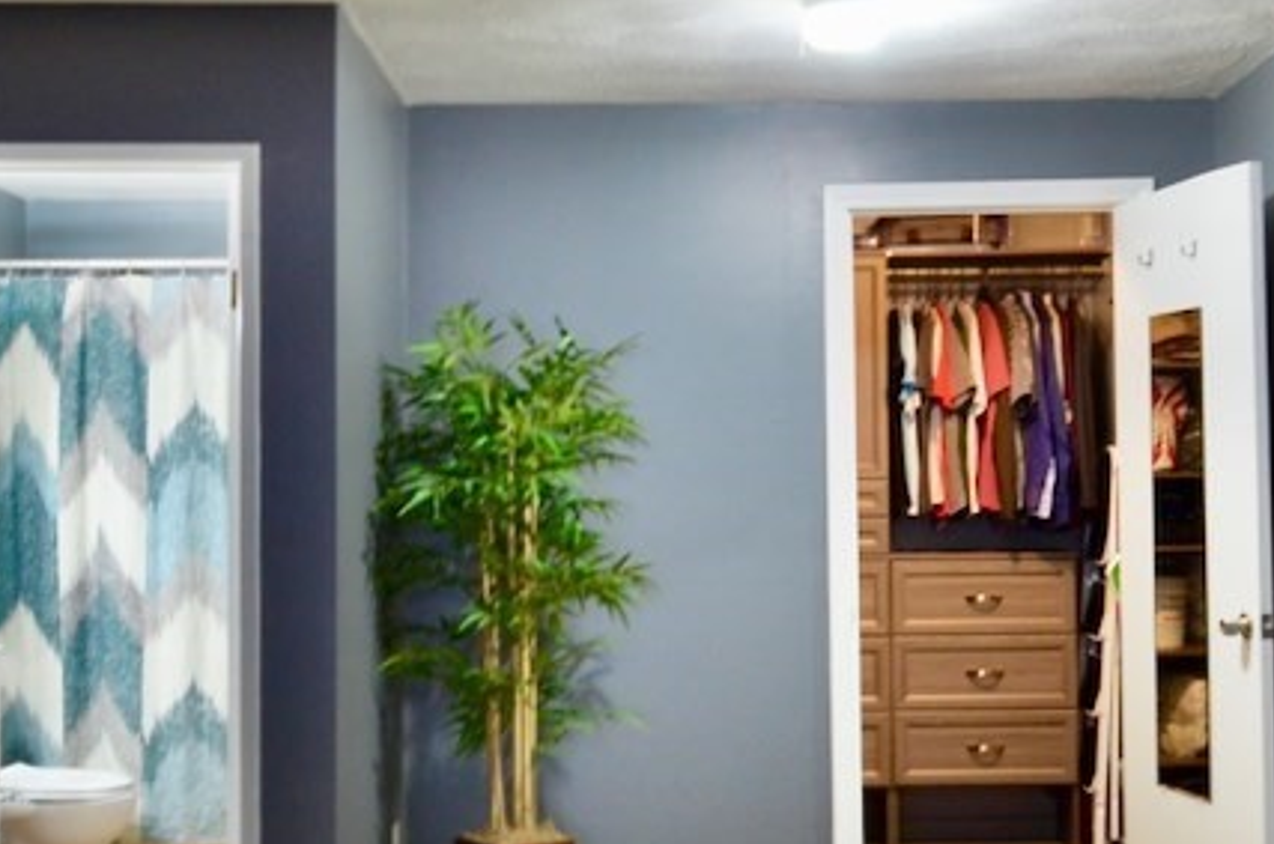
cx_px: 698
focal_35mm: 54
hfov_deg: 36.9
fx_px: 1907
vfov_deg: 25.0
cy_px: 400
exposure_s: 1/10
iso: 1600
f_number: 8
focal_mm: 12
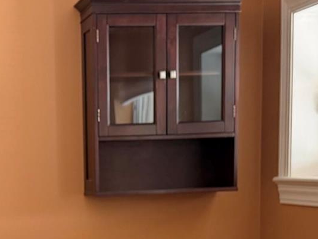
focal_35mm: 92
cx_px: 54
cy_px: 292
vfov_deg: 15.5
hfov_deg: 21.0
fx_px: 846
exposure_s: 1/60
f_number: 1.78
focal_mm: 6.76
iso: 250
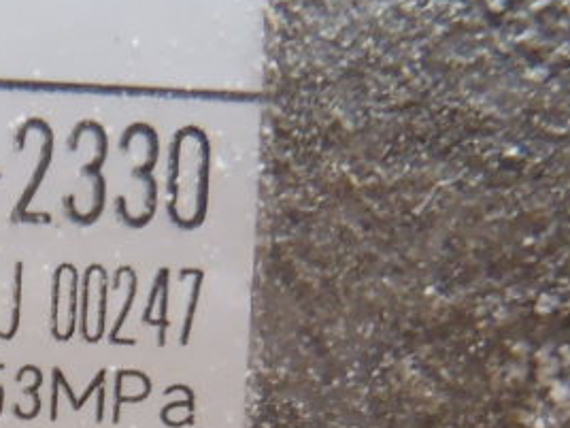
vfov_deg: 8.3
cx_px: -351
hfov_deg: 10.7
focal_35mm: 177
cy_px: 586
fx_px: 2915
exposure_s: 1/10
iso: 200
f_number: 4.7
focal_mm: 6.64
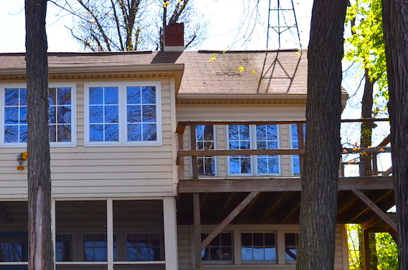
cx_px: 77
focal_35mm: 91
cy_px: 199
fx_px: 1031
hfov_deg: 22.1
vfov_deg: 14.9
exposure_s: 1/250
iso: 220
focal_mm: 27
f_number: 10
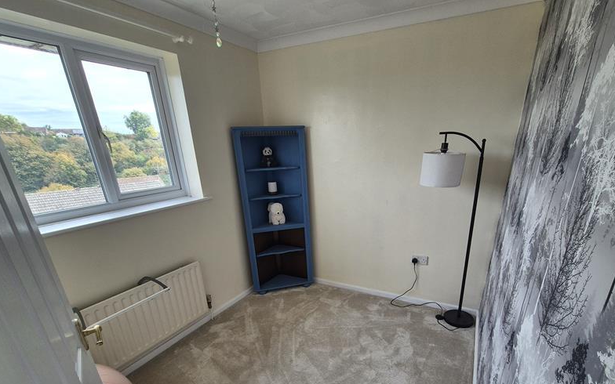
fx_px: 268
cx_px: 328
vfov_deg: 68.5
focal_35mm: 16
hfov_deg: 97.7
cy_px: 267
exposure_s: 1/100
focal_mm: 2.2
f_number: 2.2
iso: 80
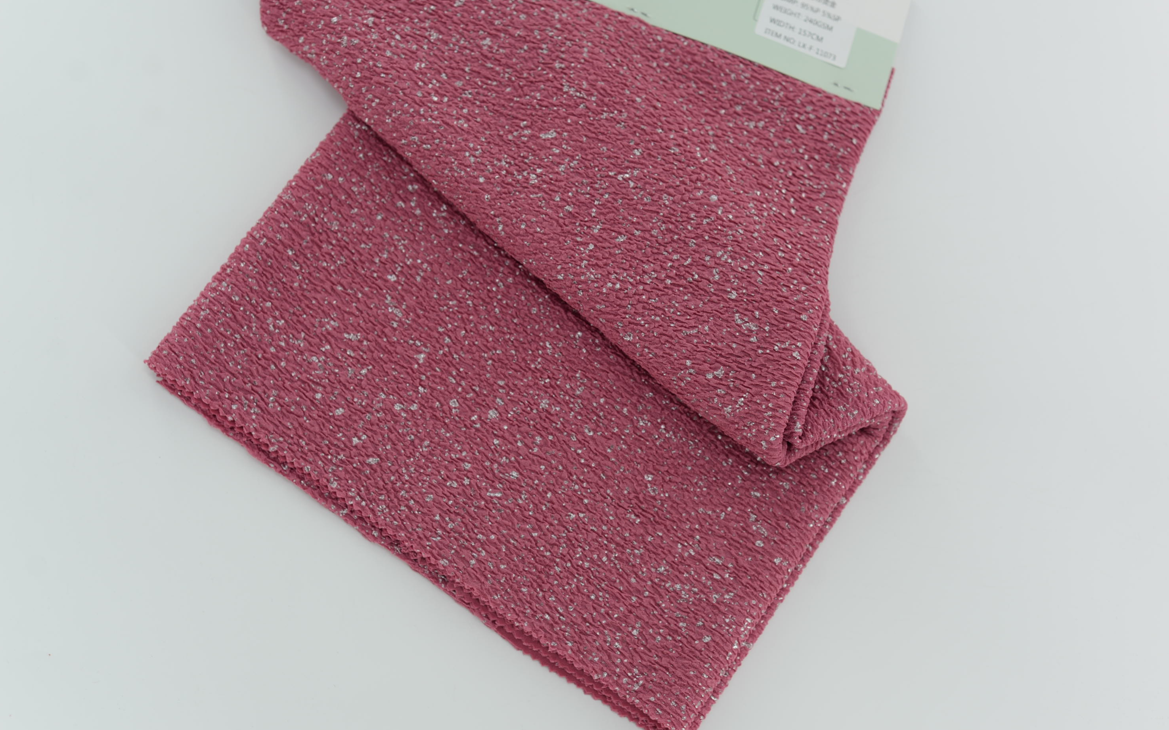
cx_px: 593
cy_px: 369
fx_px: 1657
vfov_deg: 24.9
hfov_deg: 38.9
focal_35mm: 52
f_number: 4
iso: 100
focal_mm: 50
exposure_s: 1/160
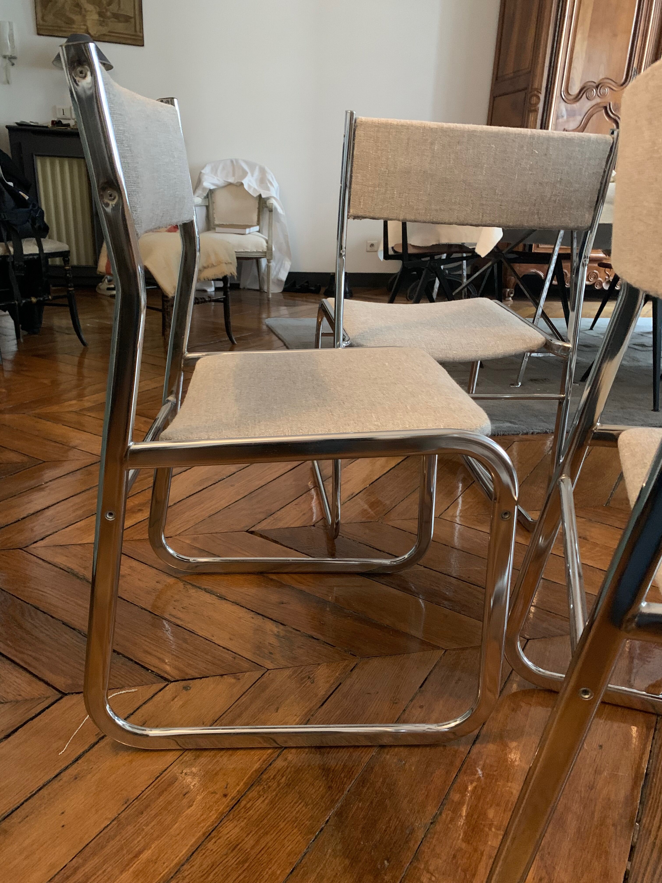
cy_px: 442
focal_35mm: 26
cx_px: 331
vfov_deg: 67.3
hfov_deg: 53.1
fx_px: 663
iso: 640
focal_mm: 4.25
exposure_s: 1/30
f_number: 1.8
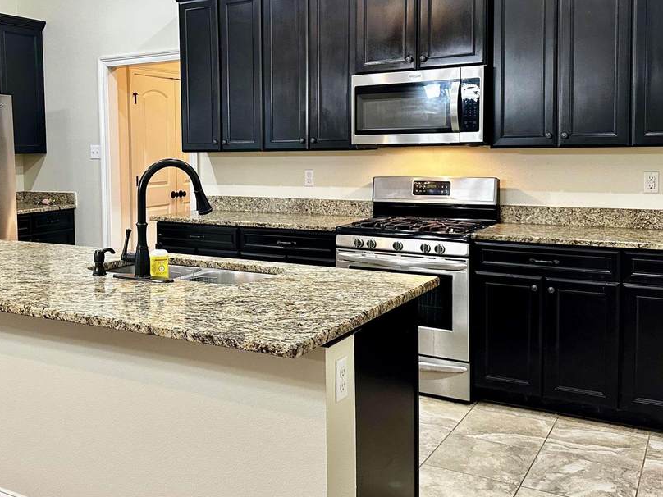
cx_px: 217
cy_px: 195
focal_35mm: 38
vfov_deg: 37.6
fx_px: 728
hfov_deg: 48.1
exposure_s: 1/60
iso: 400
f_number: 1.78
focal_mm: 6.86
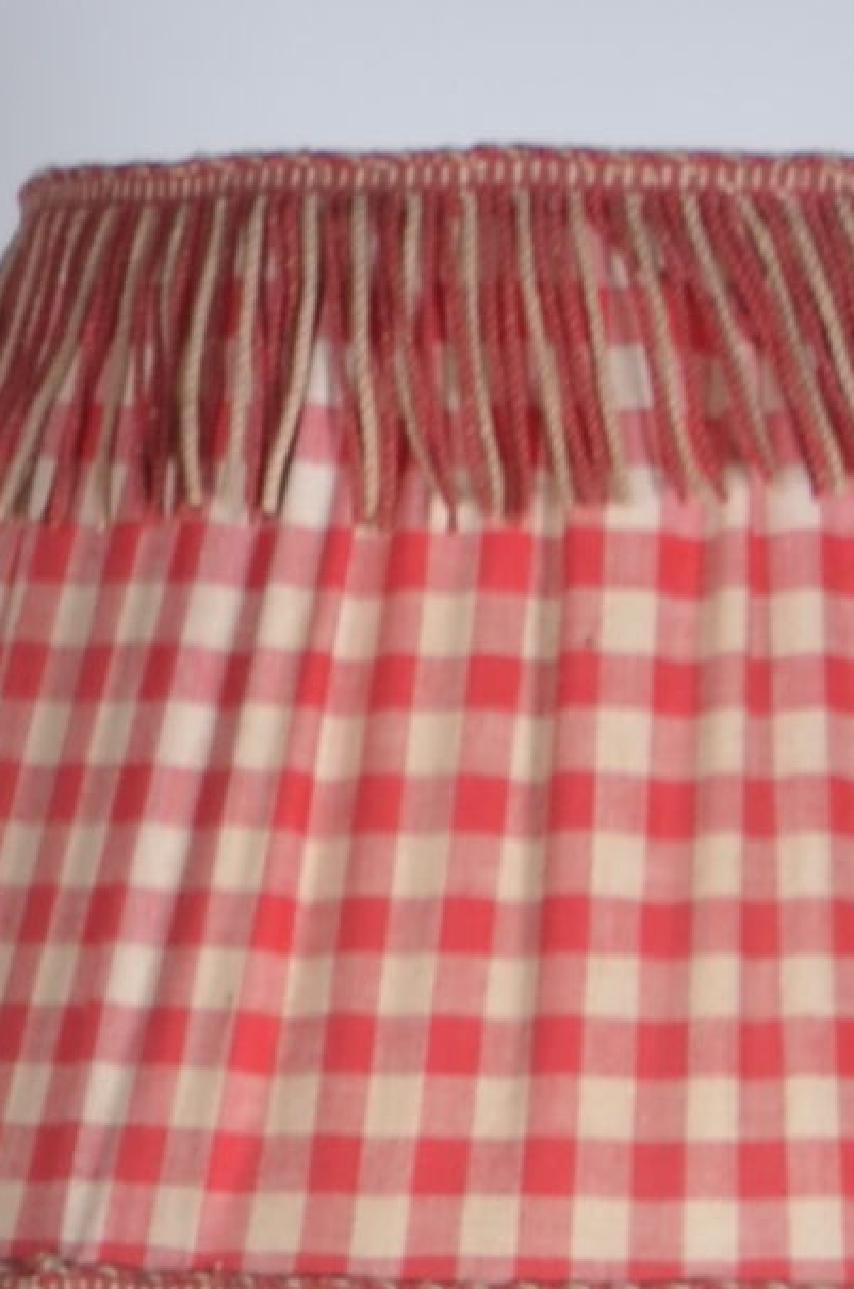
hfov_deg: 6.2
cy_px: 3707
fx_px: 7859
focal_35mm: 220
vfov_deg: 8.1
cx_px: 160
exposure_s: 1/125
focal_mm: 24
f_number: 11
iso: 100
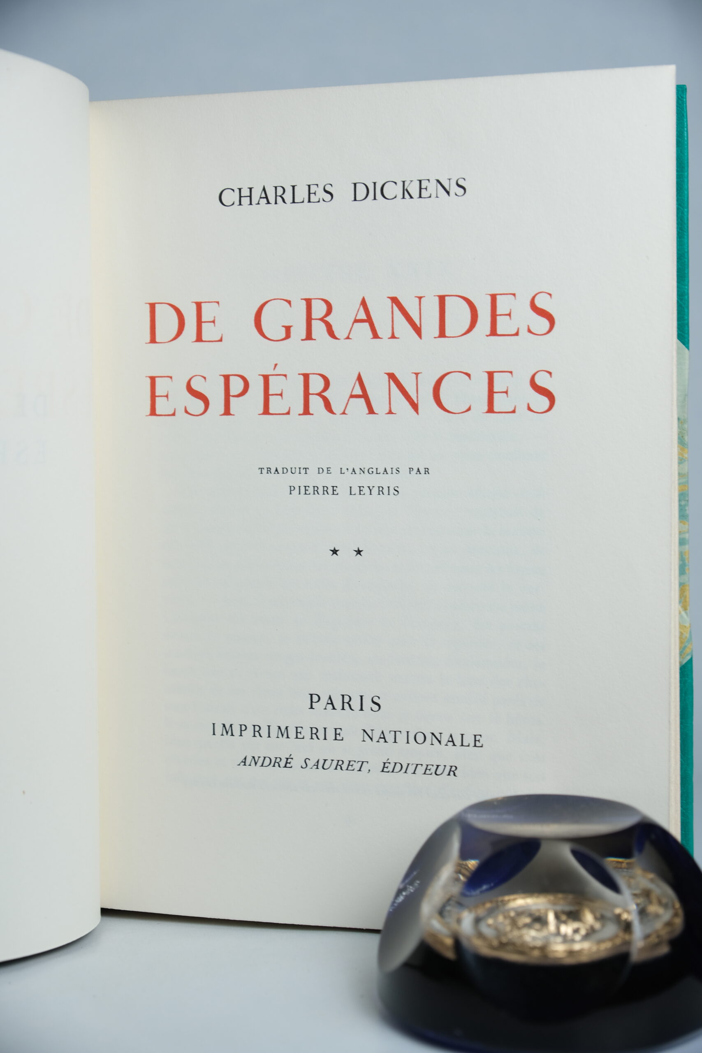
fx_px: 1404
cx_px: 351
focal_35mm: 48
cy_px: 526
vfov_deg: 41.1
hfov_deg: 28.1
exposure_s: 1/100
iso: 200
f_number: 4
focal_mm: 32.1
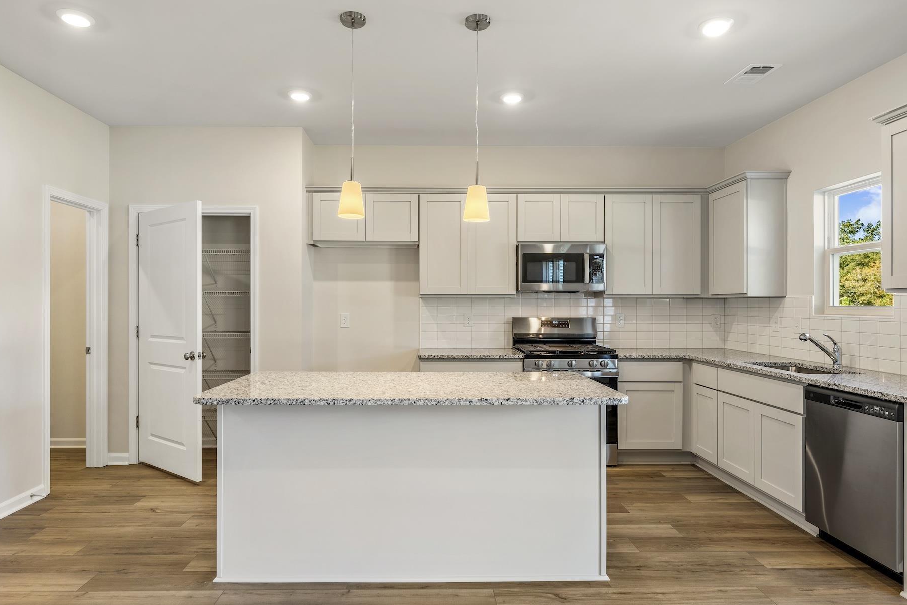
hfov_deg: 80.9
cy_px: 286
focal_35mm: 21
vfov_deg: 59.2
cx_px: 438
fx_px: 532
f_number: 6.3
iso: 400
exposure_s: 1/3
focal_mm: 19.1
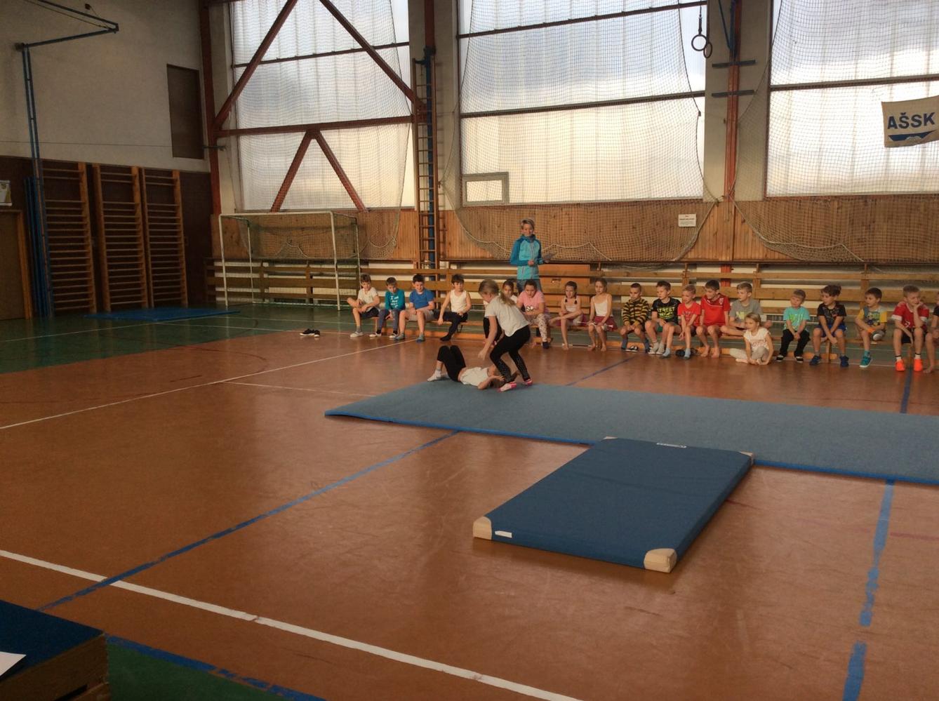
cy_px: 350
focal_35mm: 32
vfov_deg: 44.0
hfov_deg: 56.9
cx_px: 470
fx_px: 867
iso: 32
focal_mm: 3.3
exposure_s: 1/181
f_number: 2.4
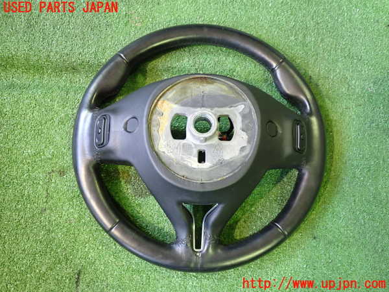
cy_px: 146
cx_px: 194
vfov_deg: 46.8
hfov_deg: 60.0
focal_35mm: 30
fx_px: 337
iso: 500
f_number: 2.3
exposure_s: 1/30
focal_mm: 5.4
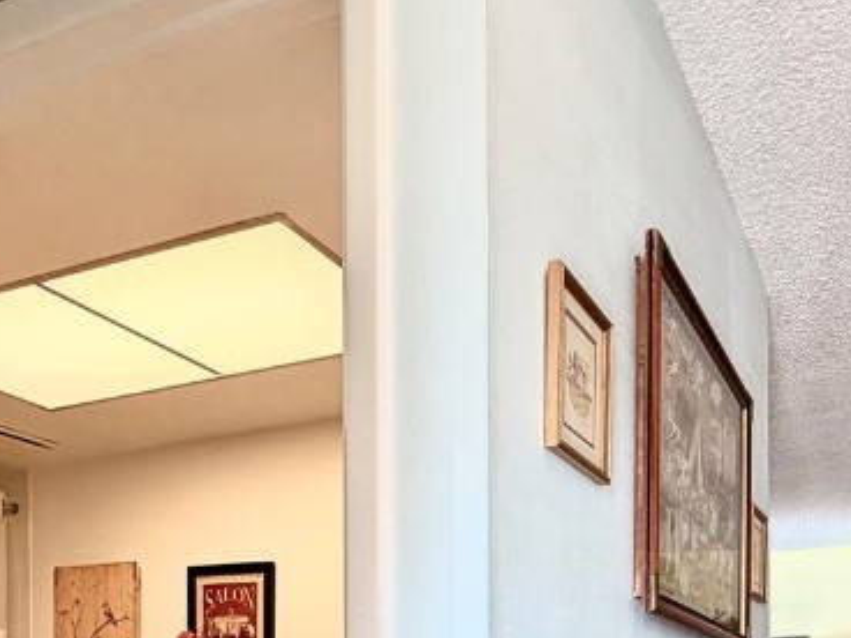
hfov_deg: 47.2
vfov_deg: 31.8
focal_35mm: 39
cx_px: 555
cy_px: 733
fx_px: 959
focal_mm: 2.22
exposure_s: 1/120
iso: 160
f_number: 2.2
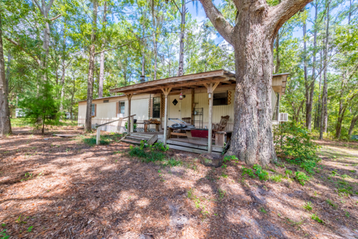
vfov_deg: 81.3
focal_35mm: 14
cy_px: 120
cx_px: 179
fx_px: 139
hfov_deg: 104.2
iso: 400
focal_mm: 14
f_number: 8
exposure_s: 1/640
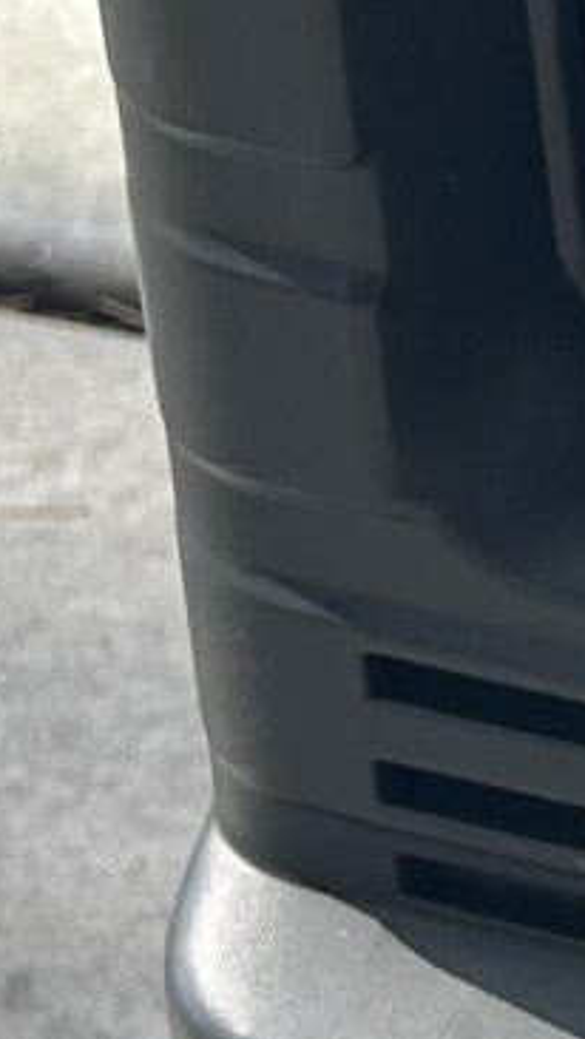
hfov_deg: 5.6
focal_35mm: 198
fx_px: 5458
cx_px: 2028
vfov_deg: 10.9
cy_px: 309
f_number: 1.5
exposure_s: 1/1431
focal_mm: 5.7
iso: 50
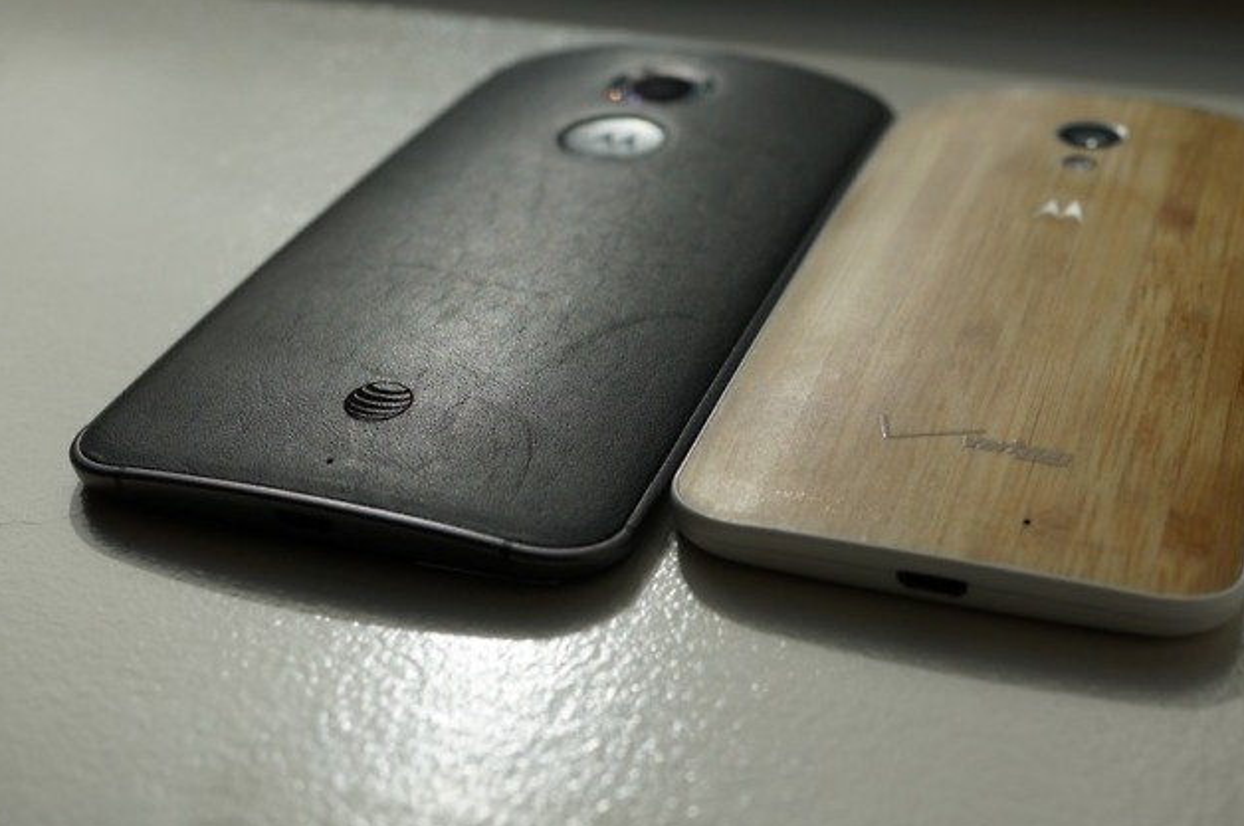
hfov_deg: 36.2
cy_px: 390
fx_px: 1898
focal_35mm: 55
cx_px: 739
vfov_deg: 24.5
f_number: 5
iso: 100
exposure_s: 1/320
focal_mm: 30
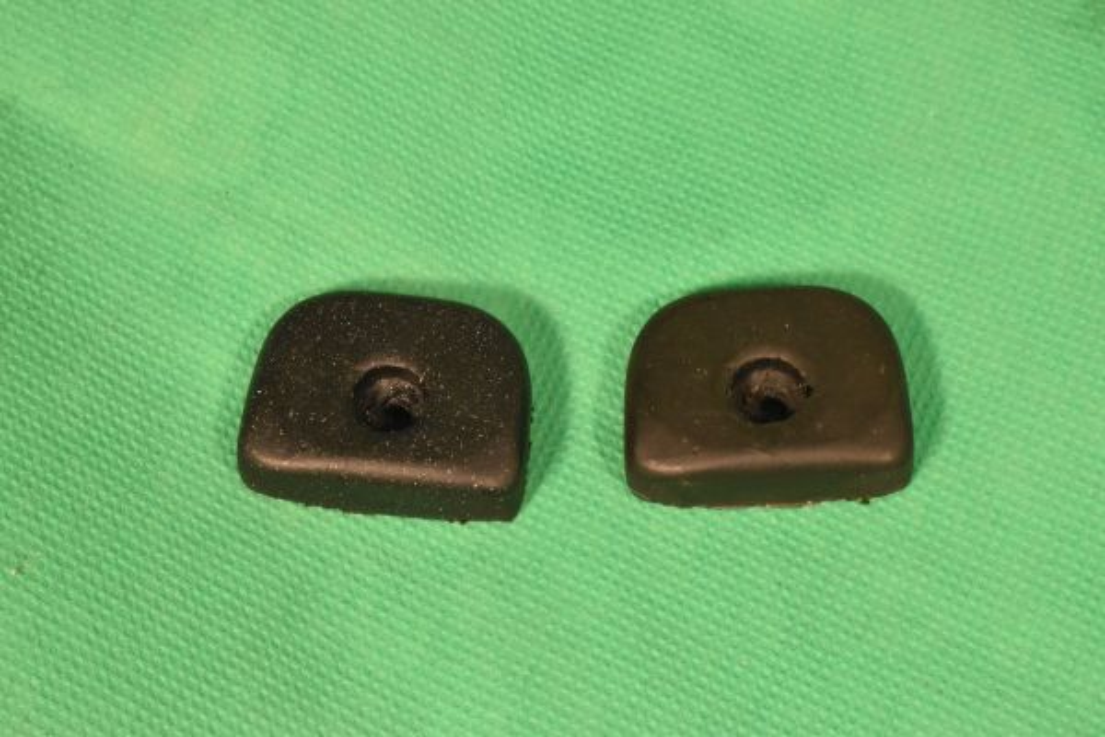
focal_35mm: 82
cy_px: 368
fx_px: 2532
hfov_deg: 24.6
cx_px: 552
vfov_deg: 16.6
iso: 3200
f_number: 20
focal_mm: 55
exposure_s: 1/100
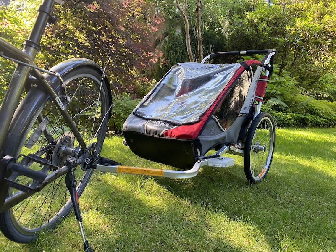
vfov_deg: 53.1
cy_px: 126
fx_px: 252
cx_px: 168
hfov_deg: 67.3
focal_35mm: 26
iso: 100
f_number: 1.8
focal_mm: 4.25
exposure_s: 1/122
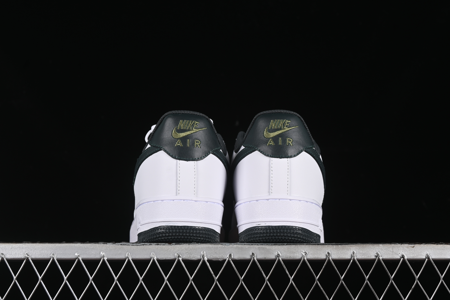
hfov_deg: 27.0
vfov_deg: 18.2
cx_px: 225
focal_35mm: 75
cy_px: 150
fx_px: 937
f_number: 8
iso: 160
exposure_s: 1/80
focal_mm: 50
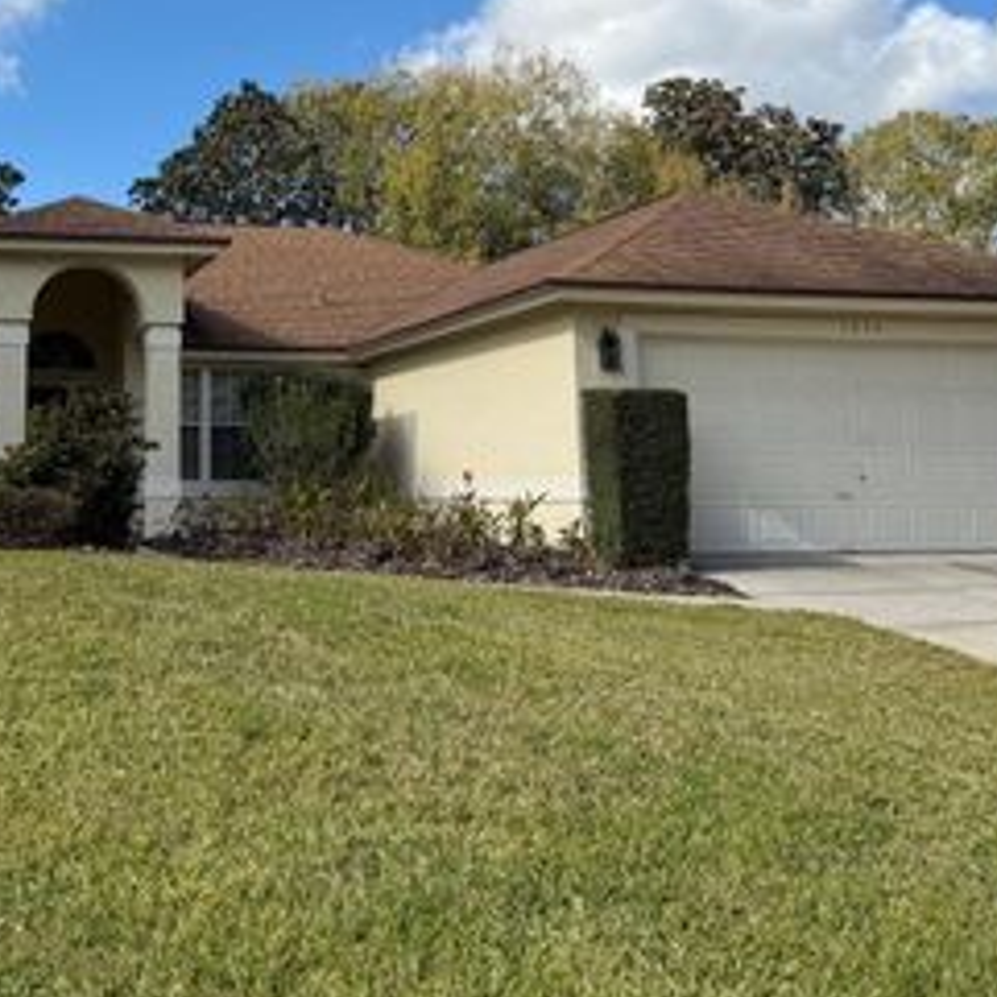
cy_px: 292
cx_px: 174
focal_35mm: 44
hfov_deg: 36.8
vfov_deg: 37.7
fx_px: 1434
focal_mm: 6.76
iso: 80
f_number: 1.78
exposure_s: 1/4167
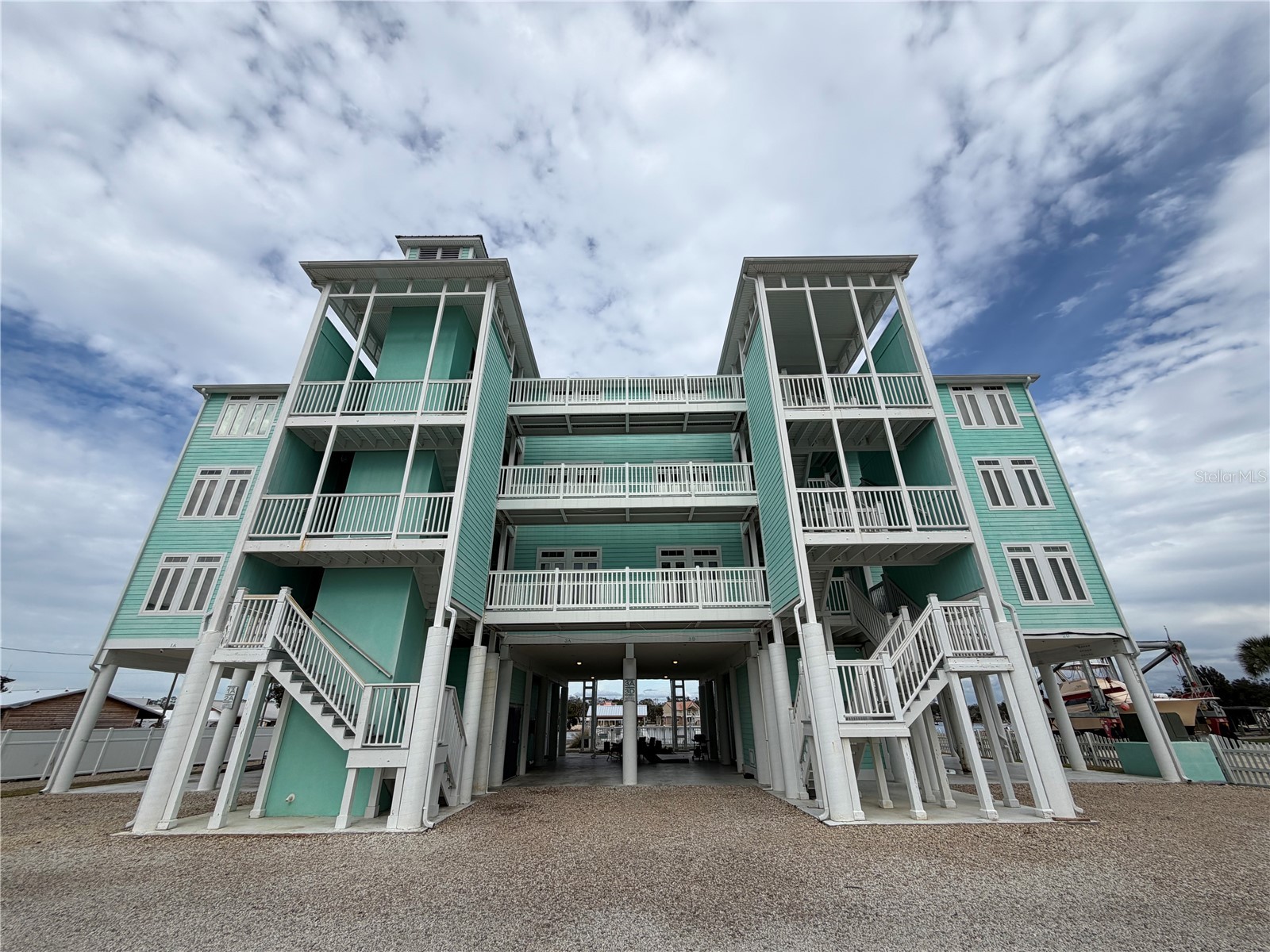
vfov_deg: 85.7
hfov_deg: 102.1
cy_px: 476
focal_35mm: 14
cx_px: 635
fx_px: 514
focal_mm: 2.22
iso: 20
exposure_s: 1/955
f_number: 2.2
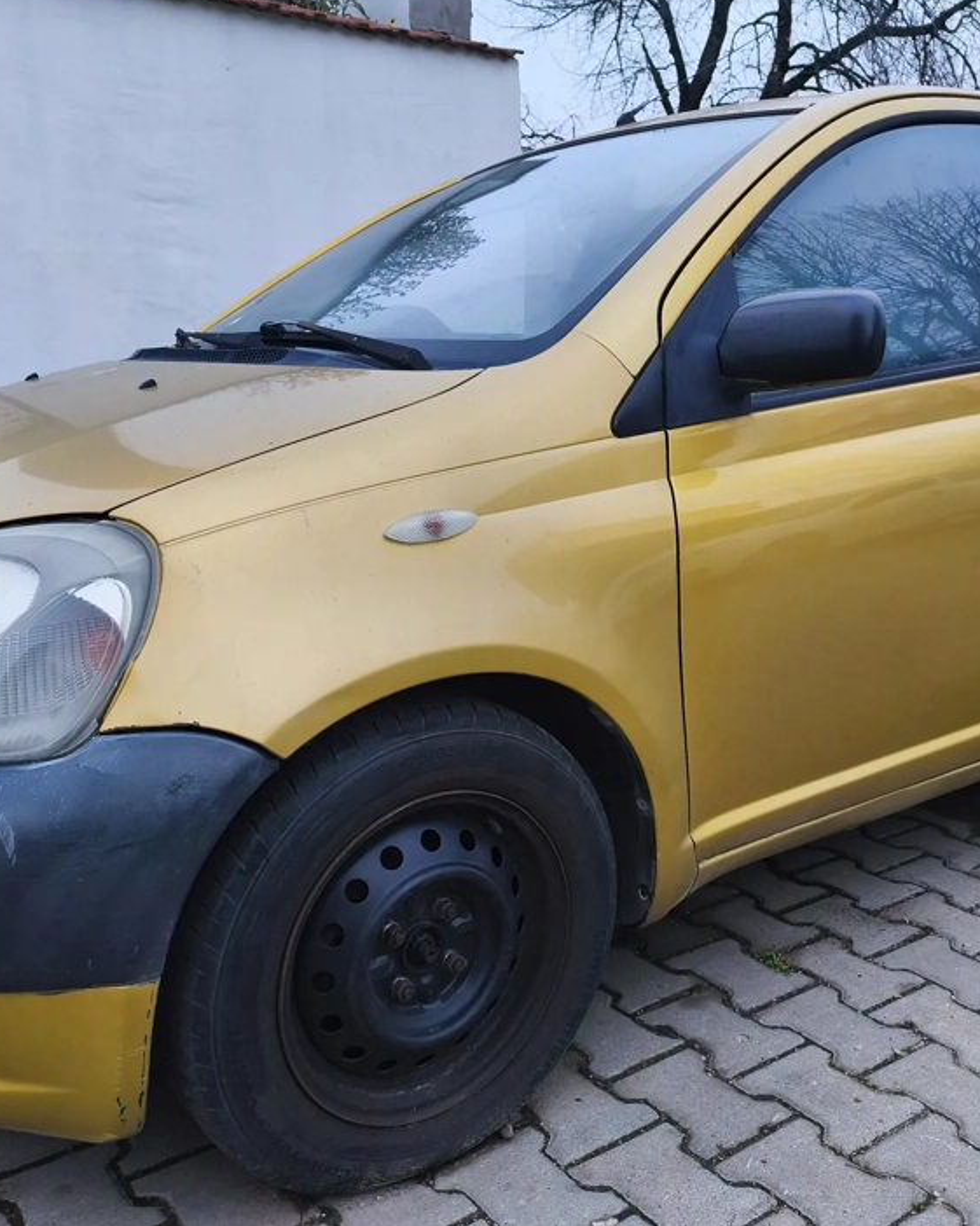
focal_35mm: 32
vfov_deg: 55.6
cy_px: 575
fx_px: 1161
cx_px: 543
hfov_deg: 45.7
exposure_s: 1/99.9
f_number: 1.65
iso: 160
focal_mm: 6.14
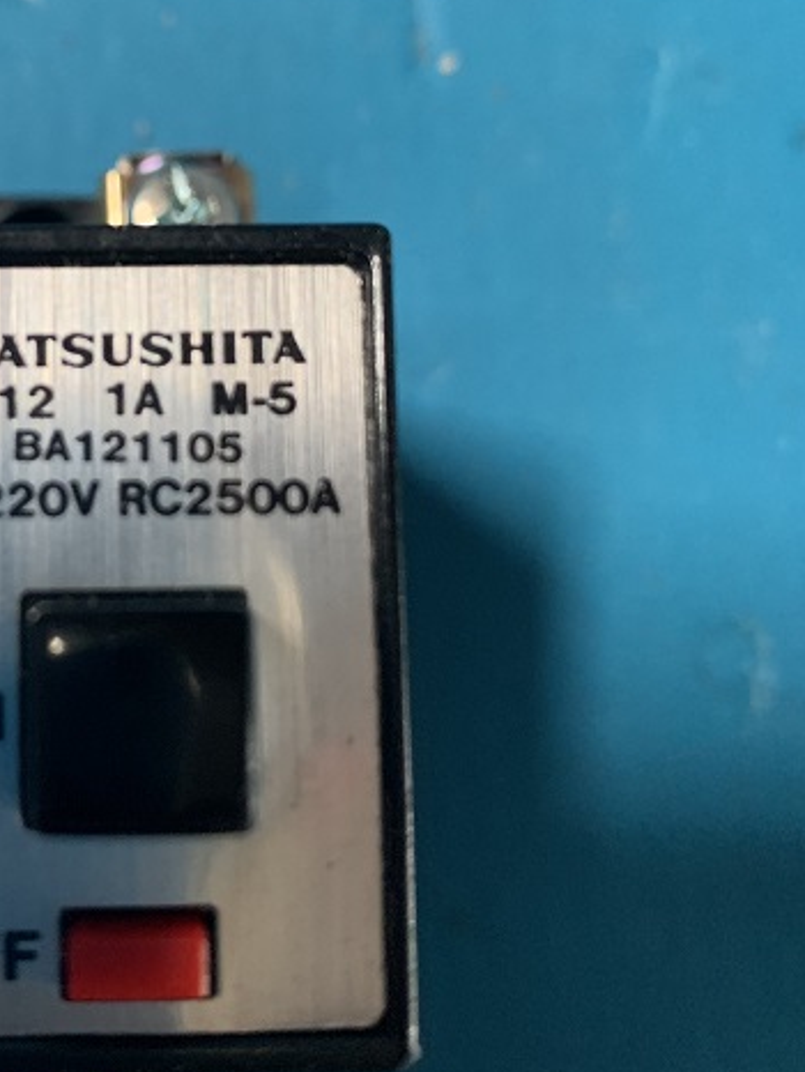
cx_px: 121
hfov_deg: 31.1
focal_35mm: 45
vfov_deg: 41.6
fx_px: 1394
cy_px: 378
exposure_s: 1/53
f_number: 1.8
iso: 400
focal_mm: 4.25
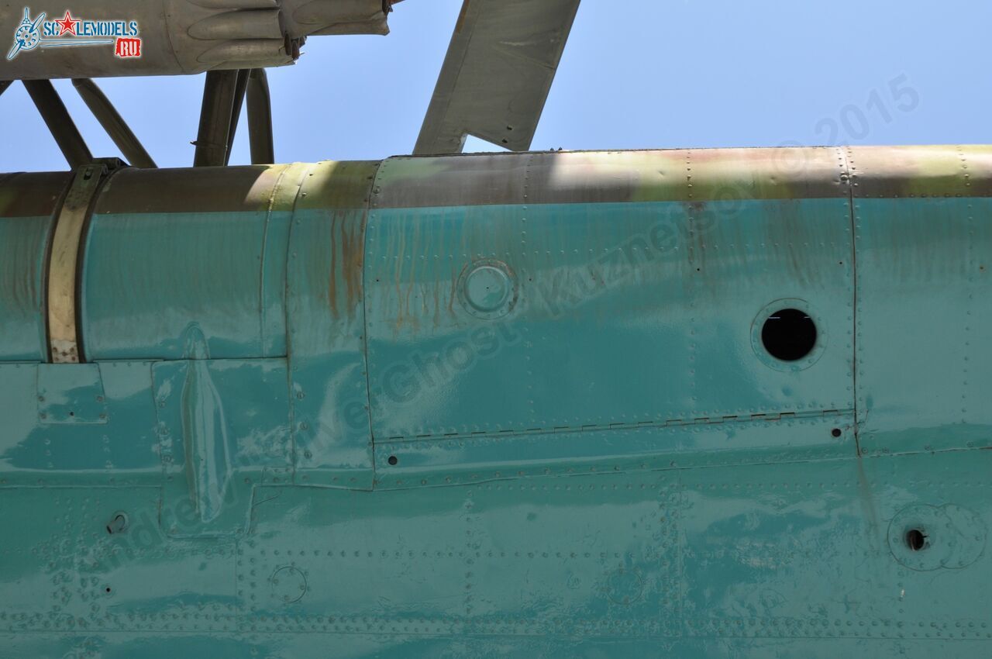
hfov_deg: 30.5
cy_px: 330
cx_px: 496
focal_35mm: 66
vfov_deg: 20.6
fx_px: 1816
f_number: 8
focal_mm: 44
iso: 200
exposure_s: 1/200
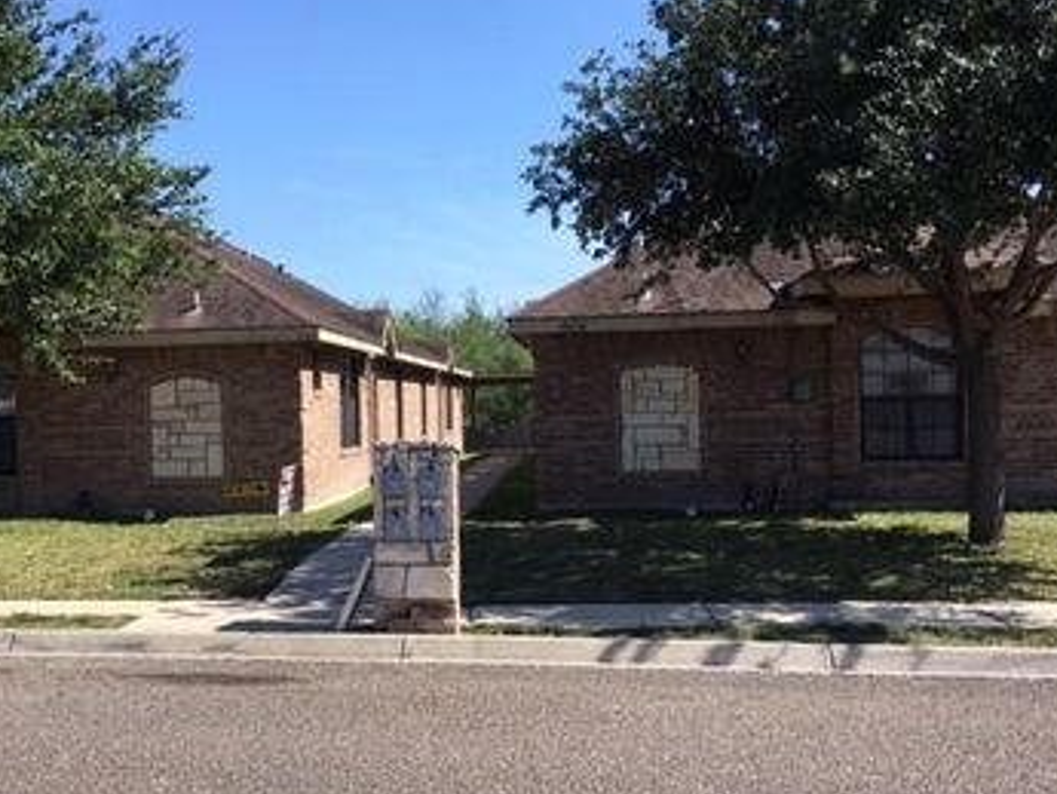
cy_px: 449
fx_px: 1283
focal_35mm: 42
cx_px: 398
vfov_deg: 34.3
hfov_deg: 44.4
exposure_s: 1/1148
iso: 25
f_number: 2.2
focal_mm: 4.15
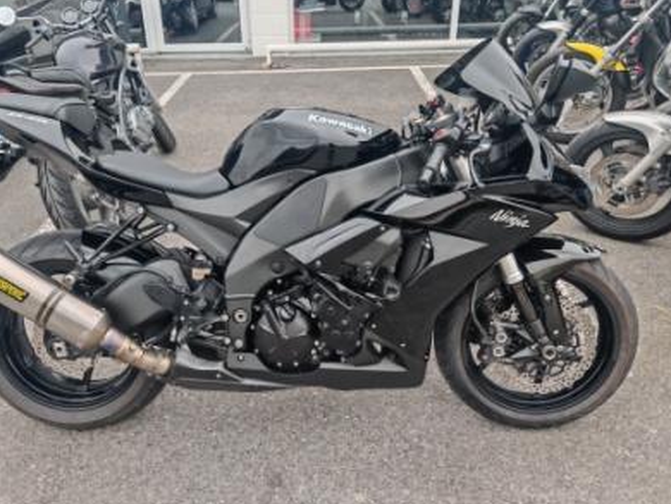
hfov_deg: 58.2
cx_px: 299
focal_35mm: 31
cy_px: 225
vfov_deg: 45.4
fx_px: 601
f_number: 1.9
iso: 80
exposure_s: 1/100
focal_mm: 6.67
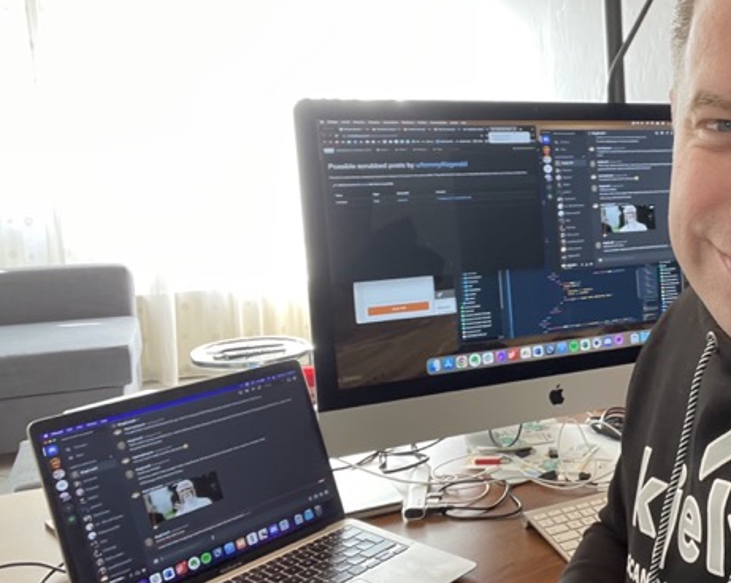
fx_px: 843
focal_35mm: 39
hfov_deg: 44.4
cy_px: 255
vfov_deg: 38.1
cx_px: 595
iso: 200
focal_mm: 2.71
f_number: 2.2
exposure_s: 1/25
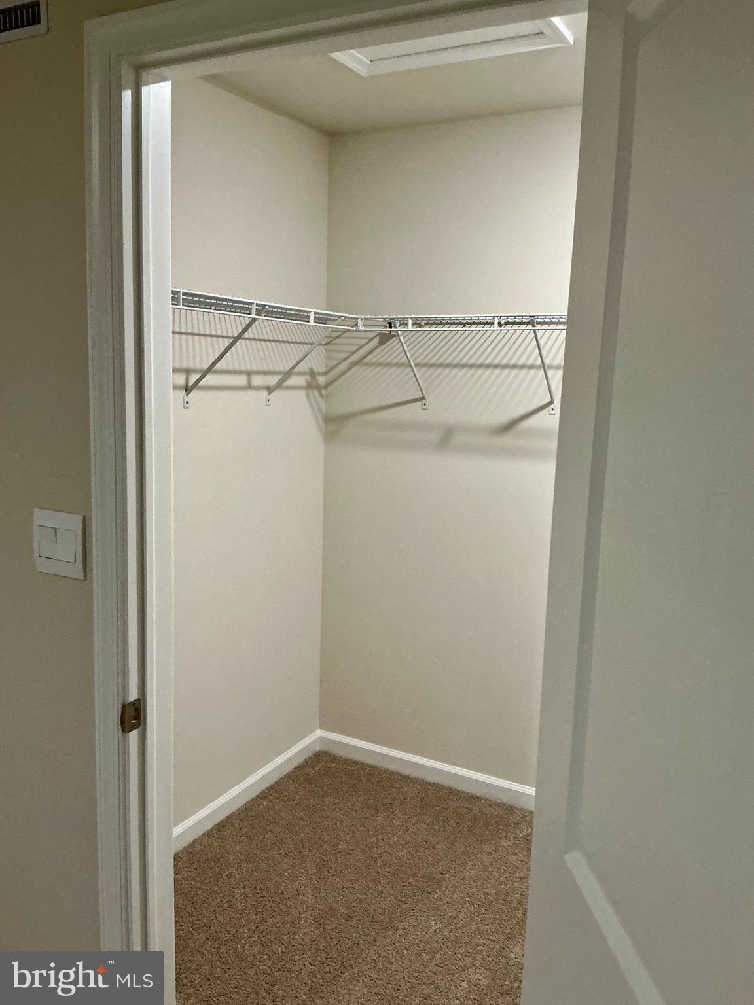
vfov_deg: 61.7
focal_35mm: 29
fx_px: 842
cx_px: 377
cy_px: 502
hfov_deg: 48.2
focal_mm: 3
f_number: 1.8
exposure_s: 1/60
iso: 160
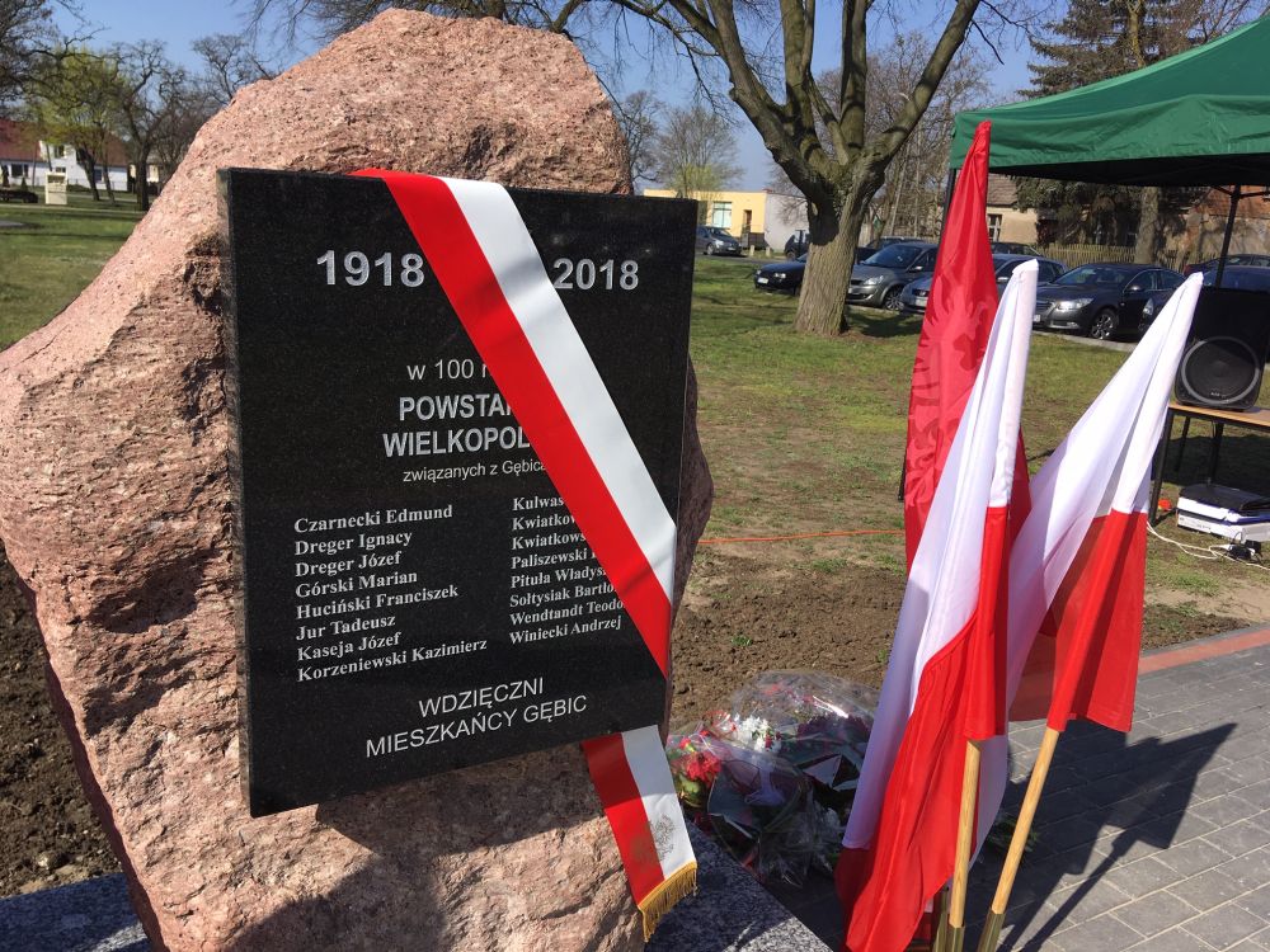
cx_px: 635
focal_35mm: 29
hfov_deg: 61.7
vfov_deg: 48.2
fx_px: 1064
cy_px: 476
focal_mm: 4.15
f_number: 2.2
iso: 25
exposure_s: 1/1282
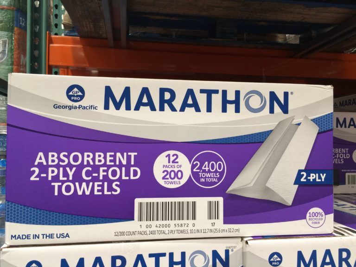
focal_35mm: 29
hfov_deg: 61.7
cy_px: 134
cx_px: 178
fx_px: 298
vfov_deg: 48.2
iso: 100
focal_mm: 4.15
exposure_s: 1/33
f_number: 2.2
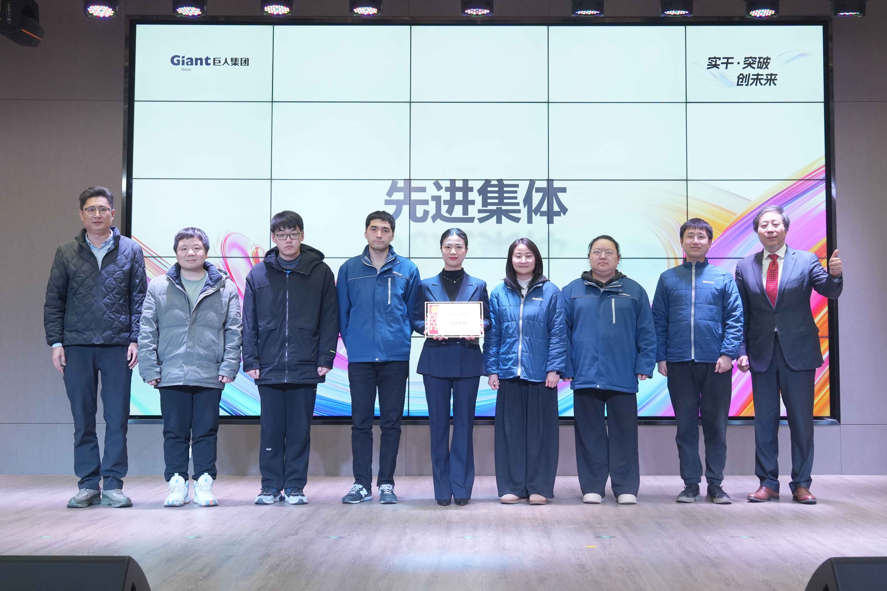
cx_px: 444
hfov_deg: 54.4
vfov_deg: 37.9
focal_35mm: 35
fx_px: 862
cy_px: 296
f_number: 7.1
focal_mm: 35
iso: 1600
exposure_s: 1/200
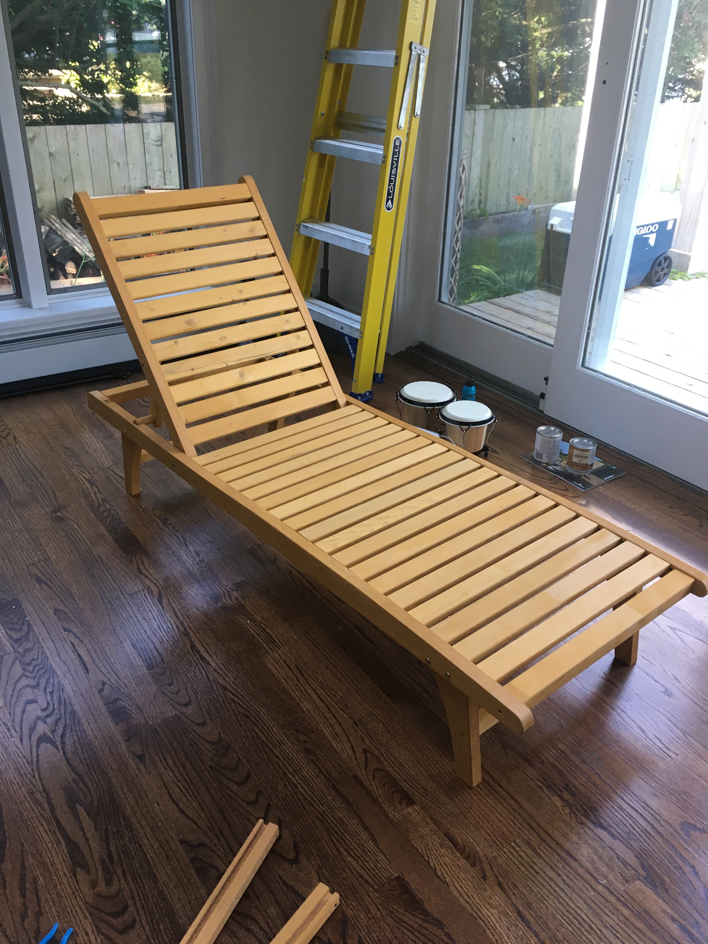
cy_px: 472
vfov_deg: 61.7
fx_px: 791
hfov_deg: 48.2
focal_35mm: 29
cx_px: 354
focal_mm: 4.15
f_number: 2.2
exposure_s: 1/30
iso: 32
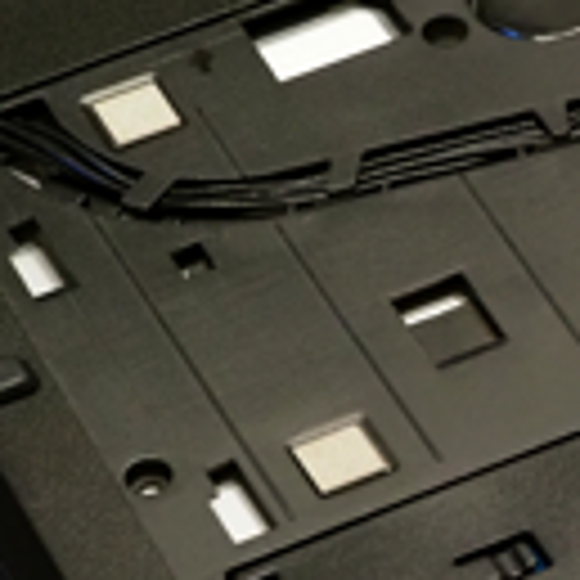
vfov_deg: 4.4
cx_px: 1039
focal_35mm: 394
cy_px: 256
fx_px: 7469
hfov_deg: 4.4
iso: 5000
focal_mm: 60
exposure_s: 1/125
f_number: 5.6
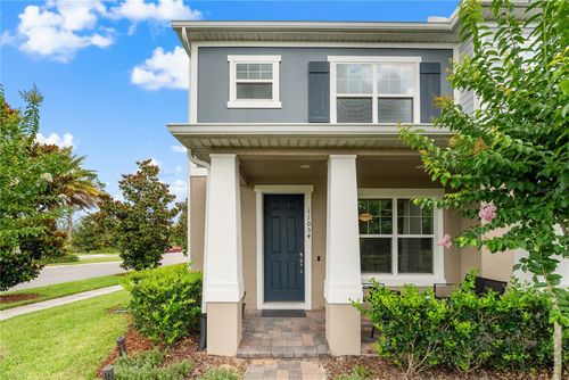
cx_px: 284
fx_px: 253
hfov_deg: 96.7
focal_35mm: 16
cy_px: 190
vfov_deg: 73.8
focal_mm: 16
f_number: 8
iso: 1600
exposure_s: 1/1000
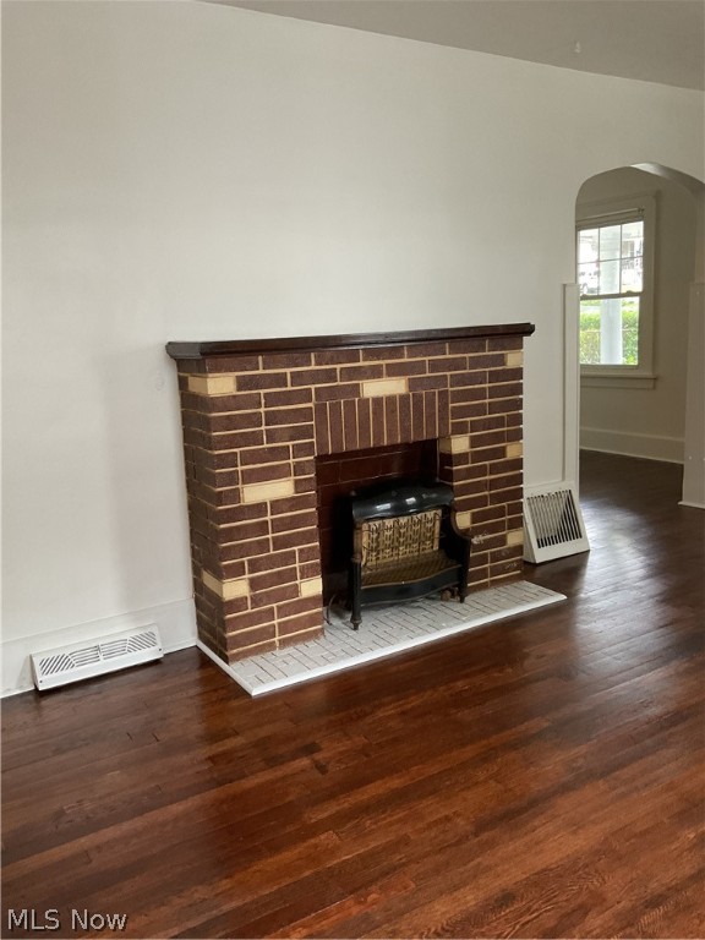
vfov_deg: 61.7
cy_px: 470
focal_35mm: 29
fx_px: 787
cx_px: 352
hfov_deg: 48.2
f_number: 1.8
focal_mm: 3
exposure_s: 1/60
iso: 160
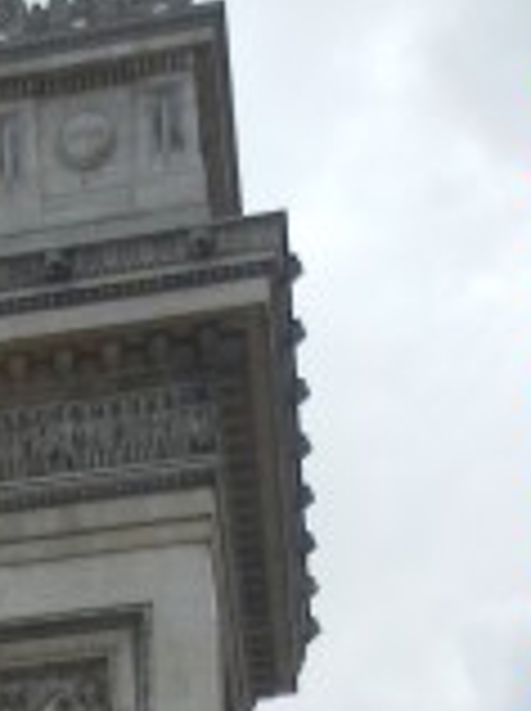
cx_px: -423
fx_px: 2994
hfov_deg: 9.6
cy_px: 1557
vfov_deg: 11.7
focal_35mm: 146
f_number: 7
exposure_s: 1/476
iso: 160
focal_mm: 5.4
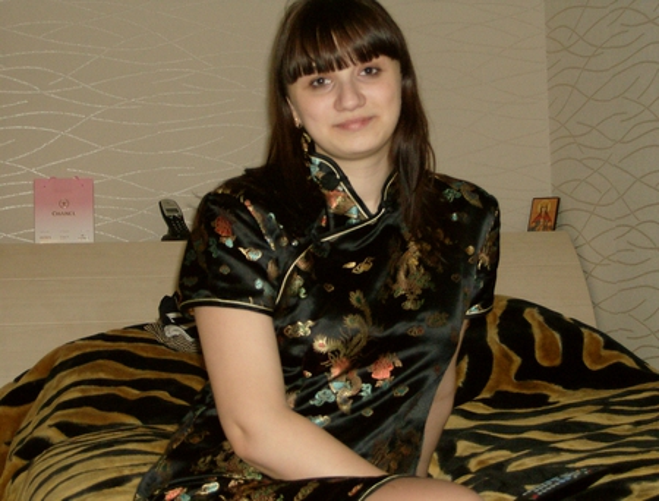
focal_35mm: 85
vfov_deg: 17.5
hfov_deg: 22.9
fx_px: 1626
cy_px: 250
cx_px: 330
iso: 200
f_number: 4.2
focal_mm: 14.1
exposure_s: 1/101
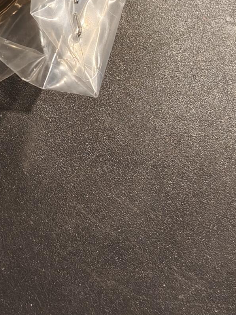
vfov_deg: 34.3
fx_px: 473
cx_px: 2
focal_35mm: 52
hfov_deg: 26.6
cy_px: 17
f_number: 2
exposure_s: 1/58.5
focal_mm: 2.32
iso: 160
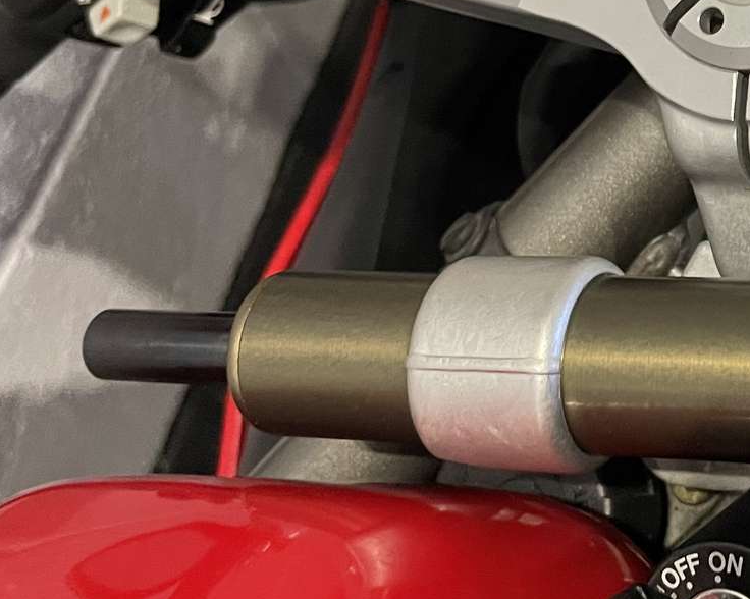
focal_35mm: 69
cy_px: 87
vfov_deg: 21.8
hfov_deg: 25.3
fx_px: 1531
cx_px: 852
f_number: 1.6
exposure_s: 1/50
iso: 400
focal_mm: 4.2
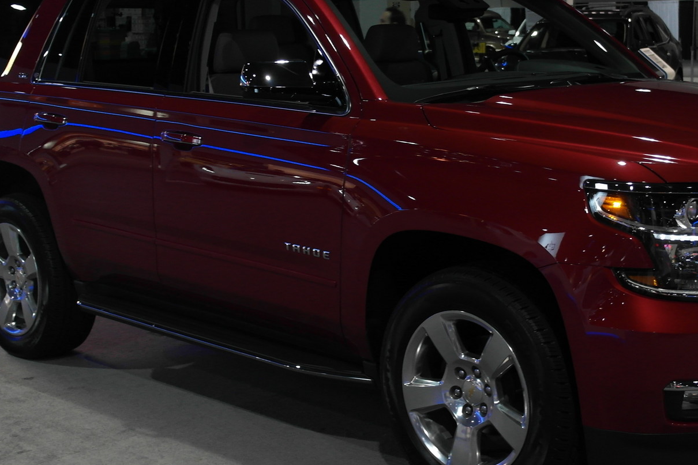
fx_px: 1202
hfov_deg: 32.1
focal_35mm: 62
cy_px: 170
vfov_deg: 21.9
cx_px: 463
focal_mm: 20
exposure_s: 1/50
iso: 400
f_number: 3.5
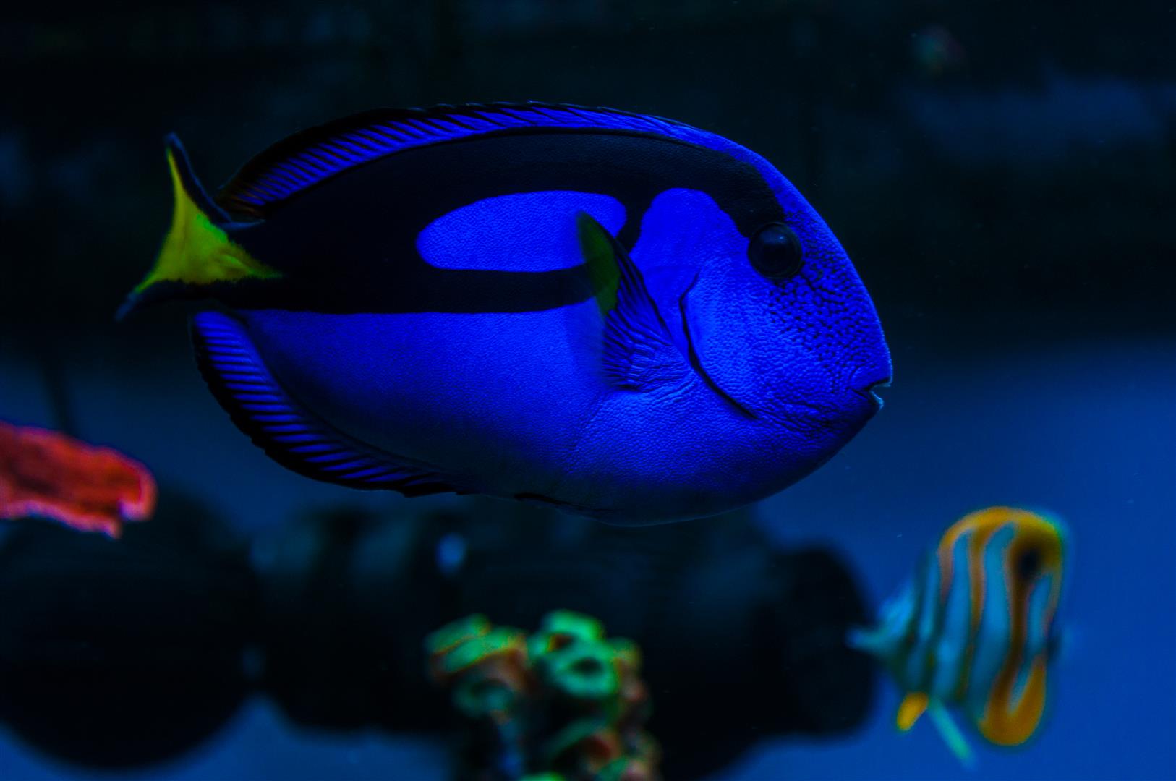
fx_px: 2839
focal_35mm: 87
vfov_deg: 15.7
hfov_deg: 23.4
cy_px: 390
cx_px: 588
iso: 200
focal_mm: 58
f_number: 7.1
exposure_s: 1/100
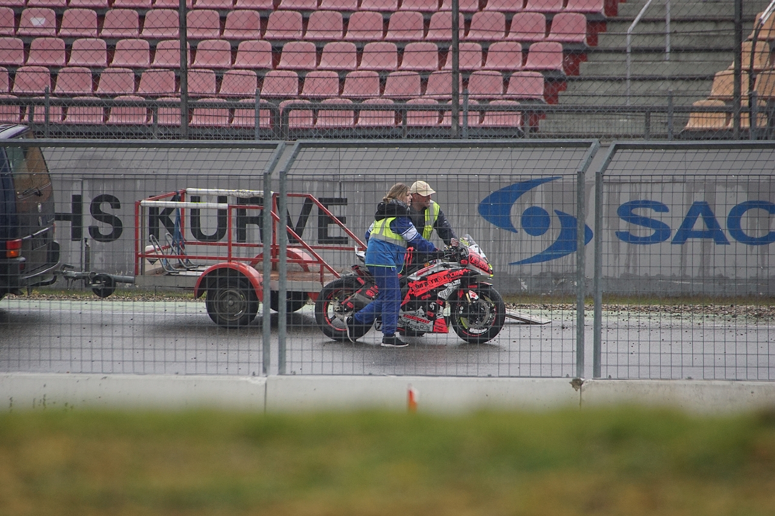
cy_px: 258
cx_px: 388
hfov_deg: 2.8
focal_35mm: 750
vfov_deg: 1.8
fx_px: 16143
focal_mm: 500
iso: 640
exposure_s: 1/640
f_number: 6.3
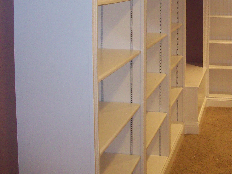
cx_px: 200
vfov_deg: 20.0
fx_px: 482
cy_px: 17
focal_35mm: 72
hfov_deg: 26.3
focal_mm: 6.2
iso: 160
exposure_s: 1/45
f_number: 2.8
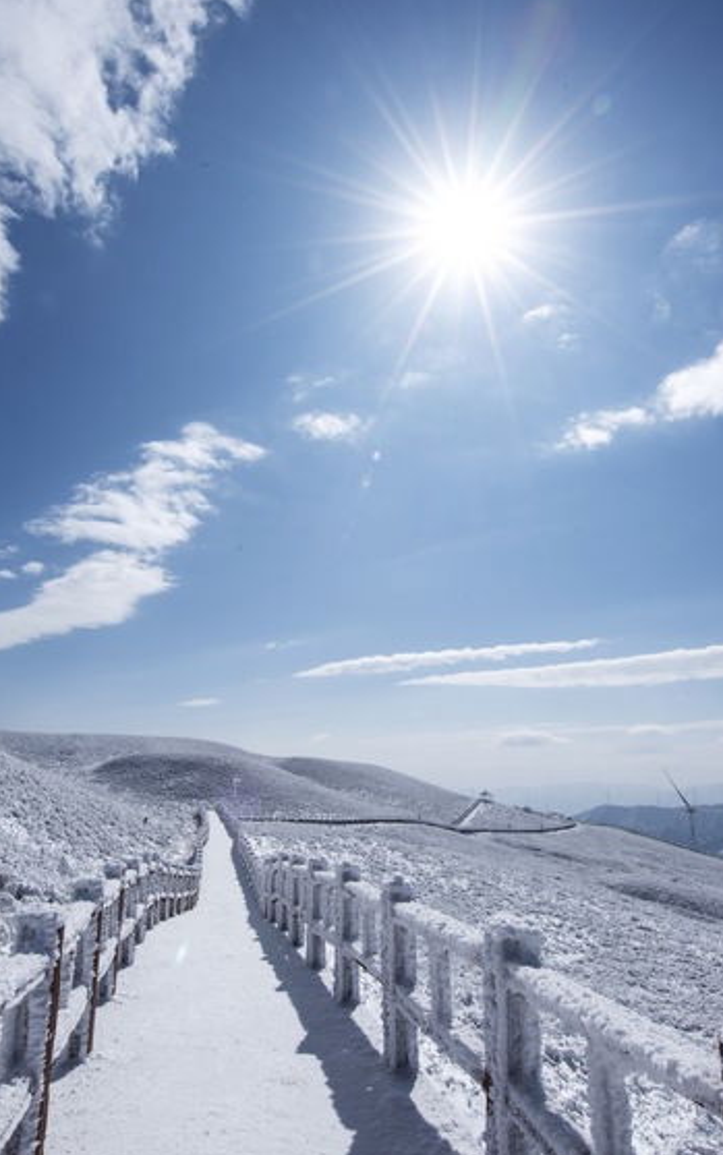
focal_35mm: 22
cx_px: 321
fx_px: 693
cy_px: 585
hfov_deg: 55.0
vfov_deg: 79.6
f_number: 22
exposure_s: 1/80
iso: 50
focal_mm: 14
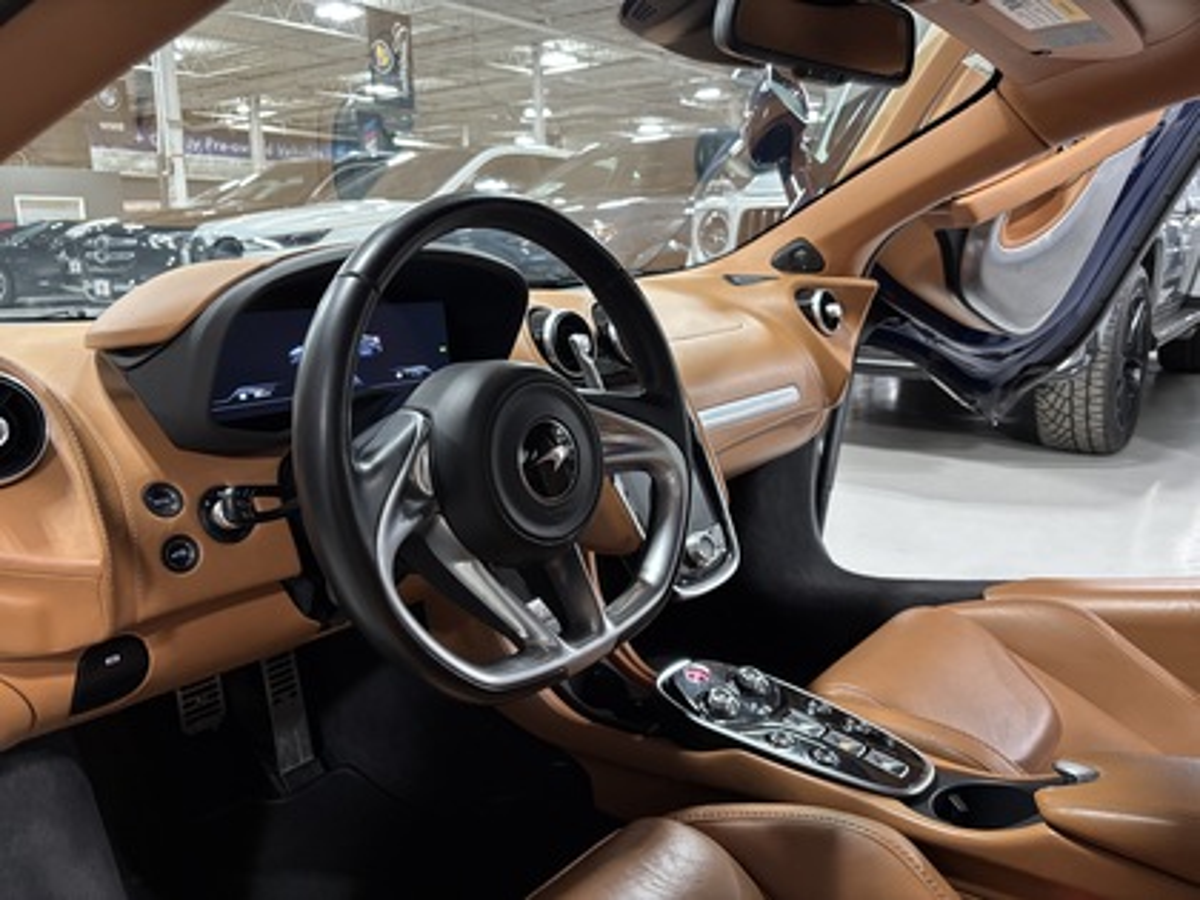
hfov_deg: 67.3
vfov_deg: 53.1
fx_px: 901
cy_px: 450
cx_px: 600
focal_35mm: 26
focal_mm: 5.96
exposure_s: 1/60
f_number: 1.6
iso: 320
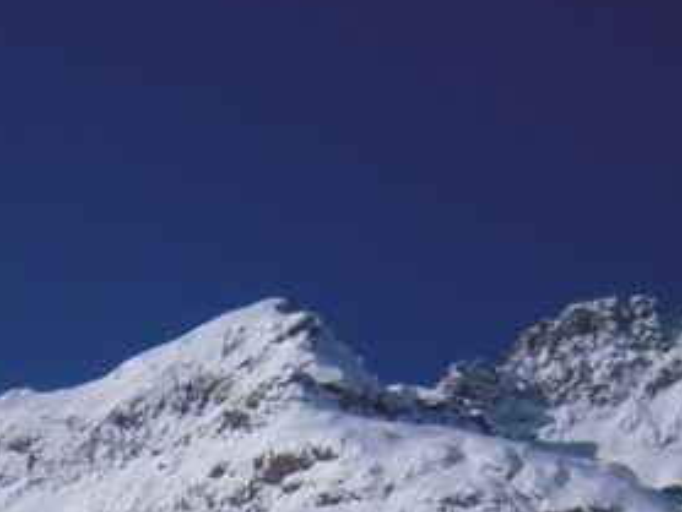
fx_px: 2031
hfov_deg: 18.7
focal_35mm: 103
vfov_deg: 13.1
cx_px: 64
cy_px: 909
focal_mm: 5
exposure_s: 1/1600
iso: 100
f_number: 5.4
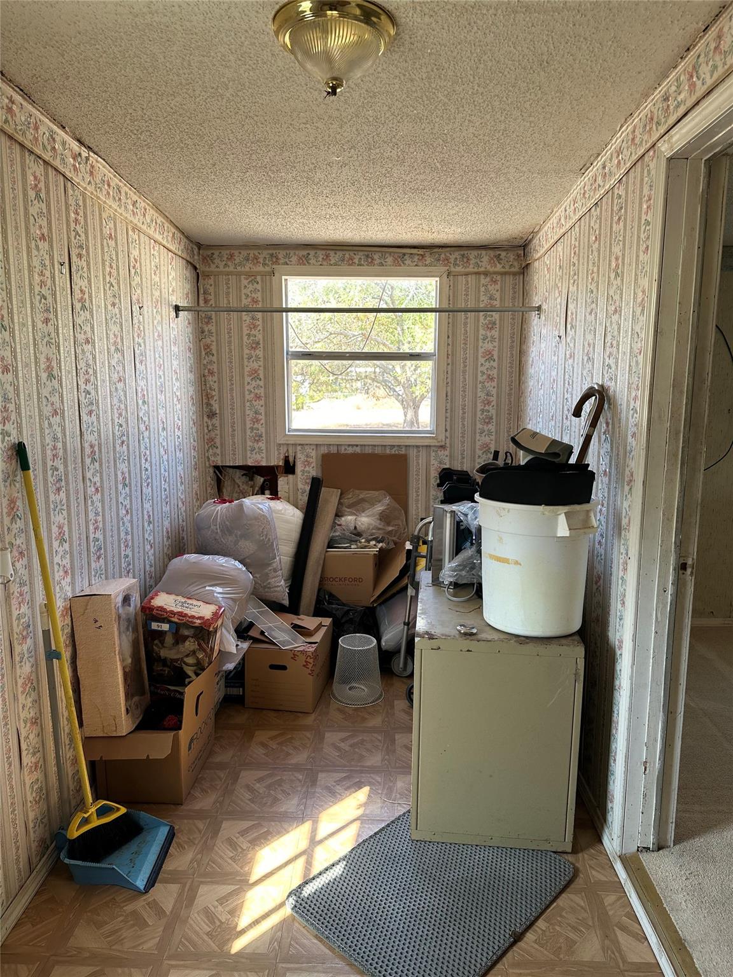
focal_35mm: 24
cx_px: 366
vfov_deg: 71.6
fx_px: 678
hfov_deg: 56.8
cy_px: 488
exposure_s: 1/121
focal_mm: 6.86
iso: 64
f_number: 1.78
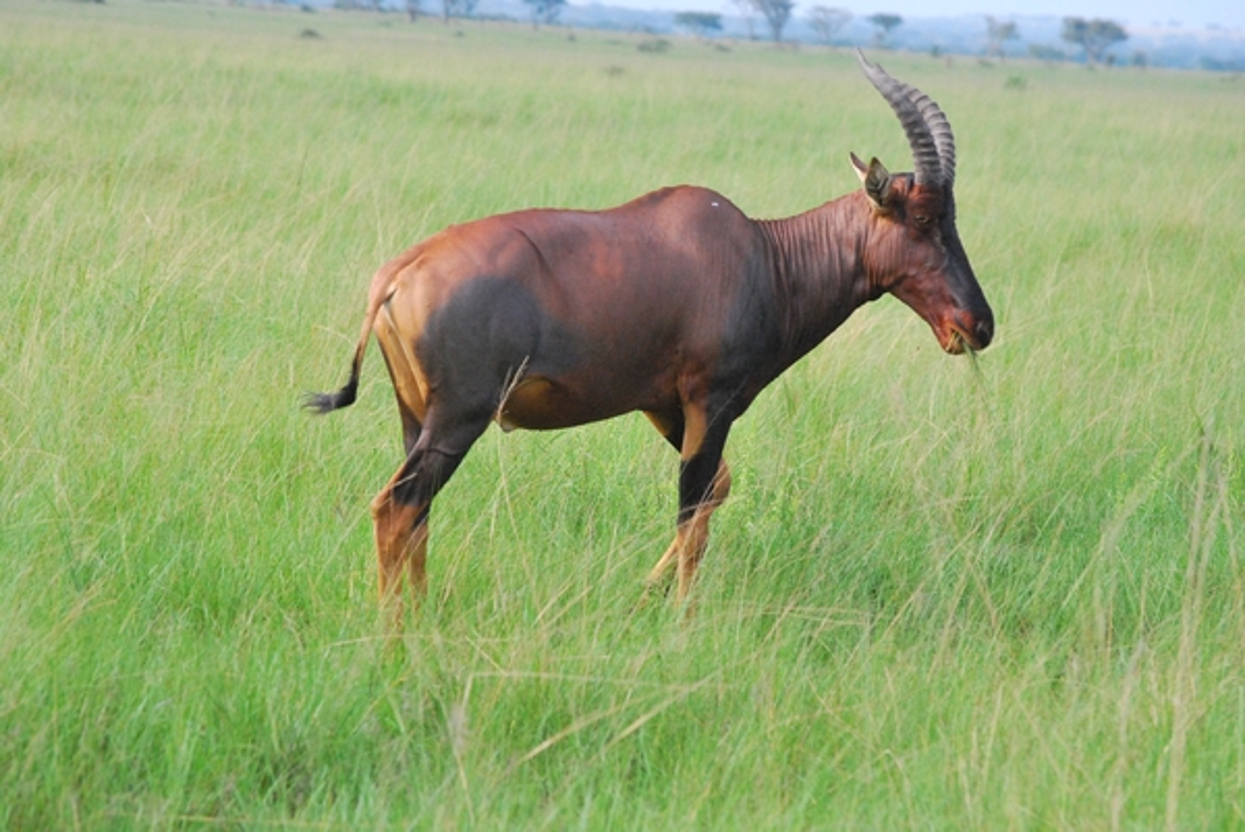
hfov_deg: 11.0
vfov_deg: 7.3
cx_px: 622
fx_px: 6489
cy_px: 416
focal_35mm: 188
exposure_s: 1/1250
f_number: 9
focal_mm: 125
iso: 1600
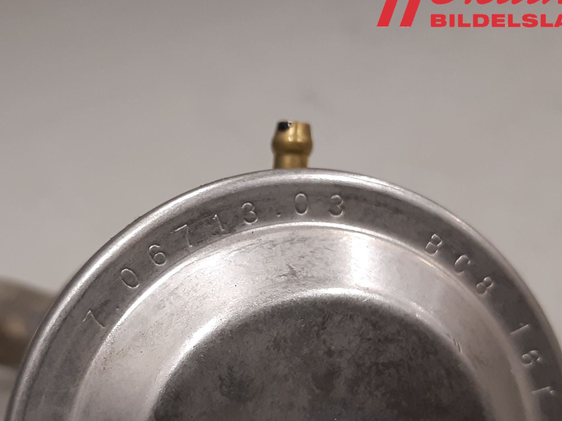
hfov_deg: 48.5
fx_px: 617
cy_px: 267
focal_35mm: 38
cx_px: 212
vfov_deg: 37.5
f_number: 1.7
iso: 100
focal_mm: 3.93
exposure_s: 1/50
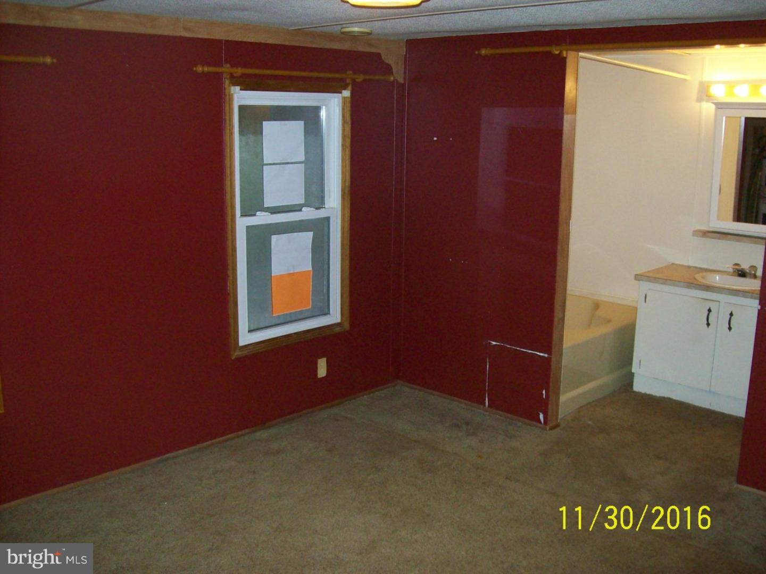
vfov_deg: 39.7
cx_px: 383
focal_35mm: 36
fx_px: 797
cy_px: 287
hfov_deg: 51.4
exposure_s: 1/64
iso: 200
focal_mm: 6
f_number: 2.7
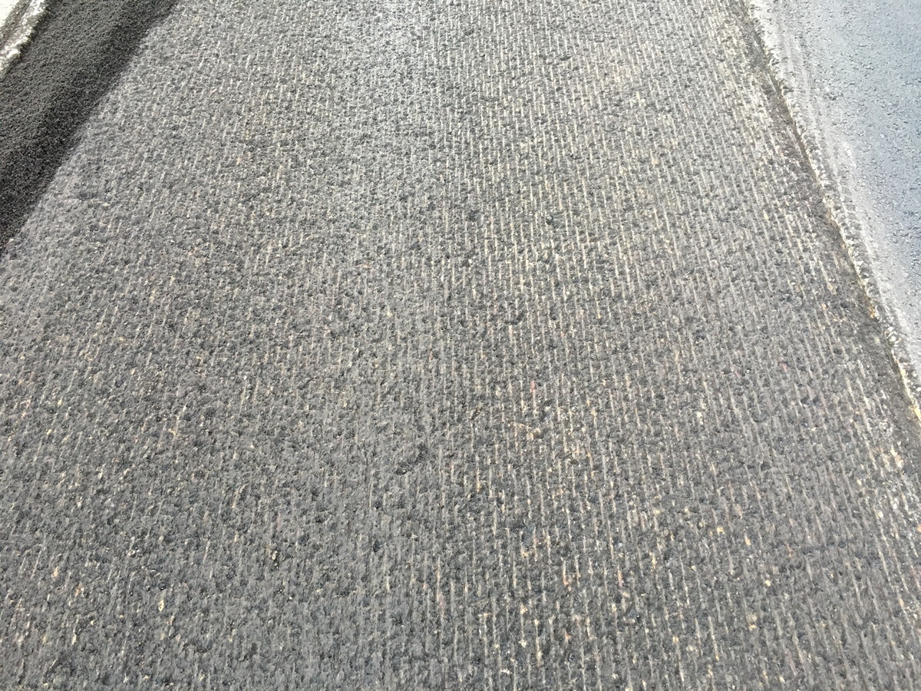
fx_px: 772
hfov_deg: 61.7
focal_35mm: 29
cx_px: 460
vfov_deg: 48.2
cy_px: 346
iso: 100
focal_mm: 4.15
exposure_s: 1/30
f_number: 2.2
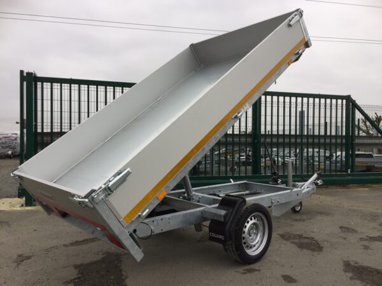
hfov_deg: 61.7
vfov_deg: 48.2
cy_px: 143
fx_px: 320
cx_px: 191
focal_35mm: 29
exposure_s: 1/243
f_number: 2.2
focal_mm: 4.15
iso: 32
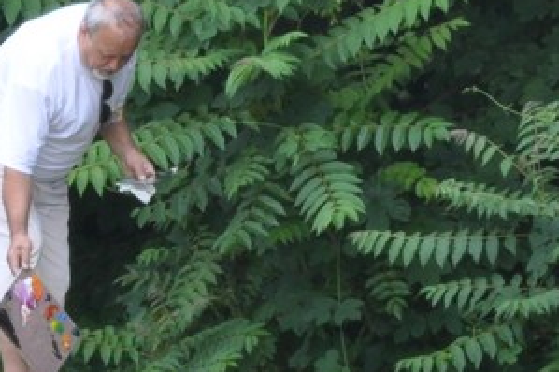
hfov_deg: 1.8
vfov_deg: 1.2
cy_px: 77
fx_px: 18219
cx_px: 120
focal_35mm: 1174
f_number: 4.5
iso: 200
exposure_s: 1/200
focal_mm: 130
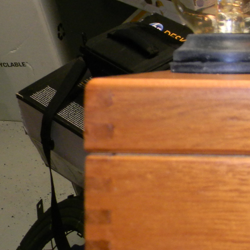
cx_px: 358
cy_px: 114
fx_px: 711
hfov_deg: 18.1
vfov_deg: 19.9
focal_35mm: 87
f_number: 3.5
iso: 200
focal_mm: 5
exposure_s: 1/26
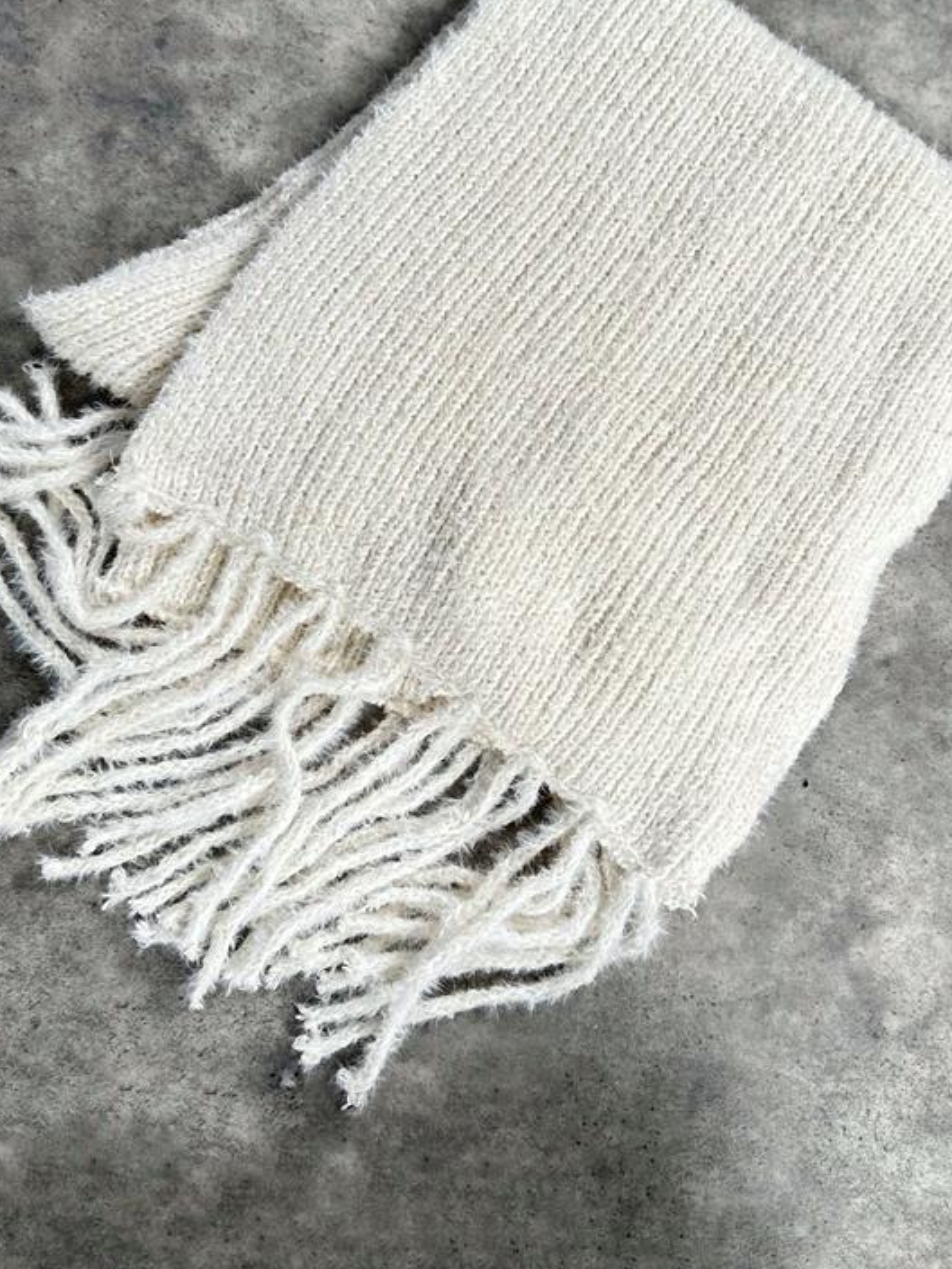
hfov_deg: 44.2
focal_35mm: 32
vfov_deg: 56.4
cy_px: 517
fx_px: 1173
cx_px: 494
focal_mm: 6.86
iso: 160
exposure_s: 1/121
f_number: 1.78
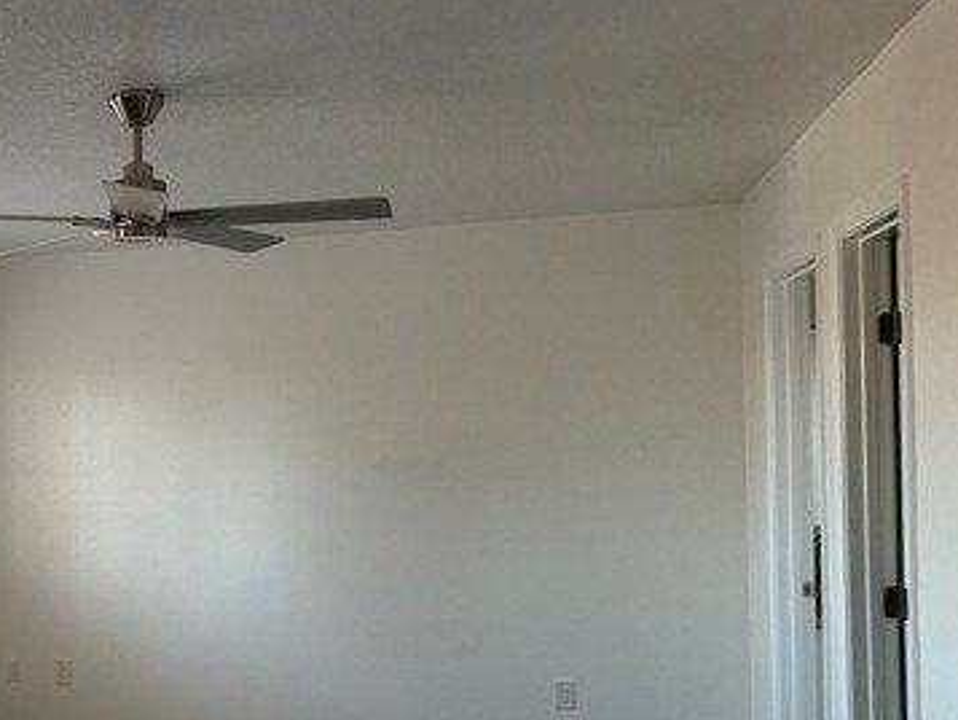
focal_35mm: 43
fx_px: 1190
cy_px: 443
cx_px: 140
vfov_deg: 33.5
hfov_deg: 41.2
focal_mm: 6.86
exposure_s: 1/121
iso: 250
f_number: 1.78
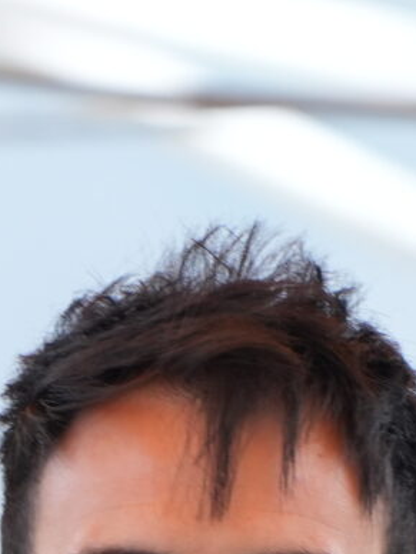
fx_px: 46003
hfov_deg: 0.5
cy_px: 1057
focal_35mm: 2871
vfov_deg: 0.7
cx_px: -33
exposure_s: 1/400
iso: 640
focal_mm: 452
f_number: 6.3
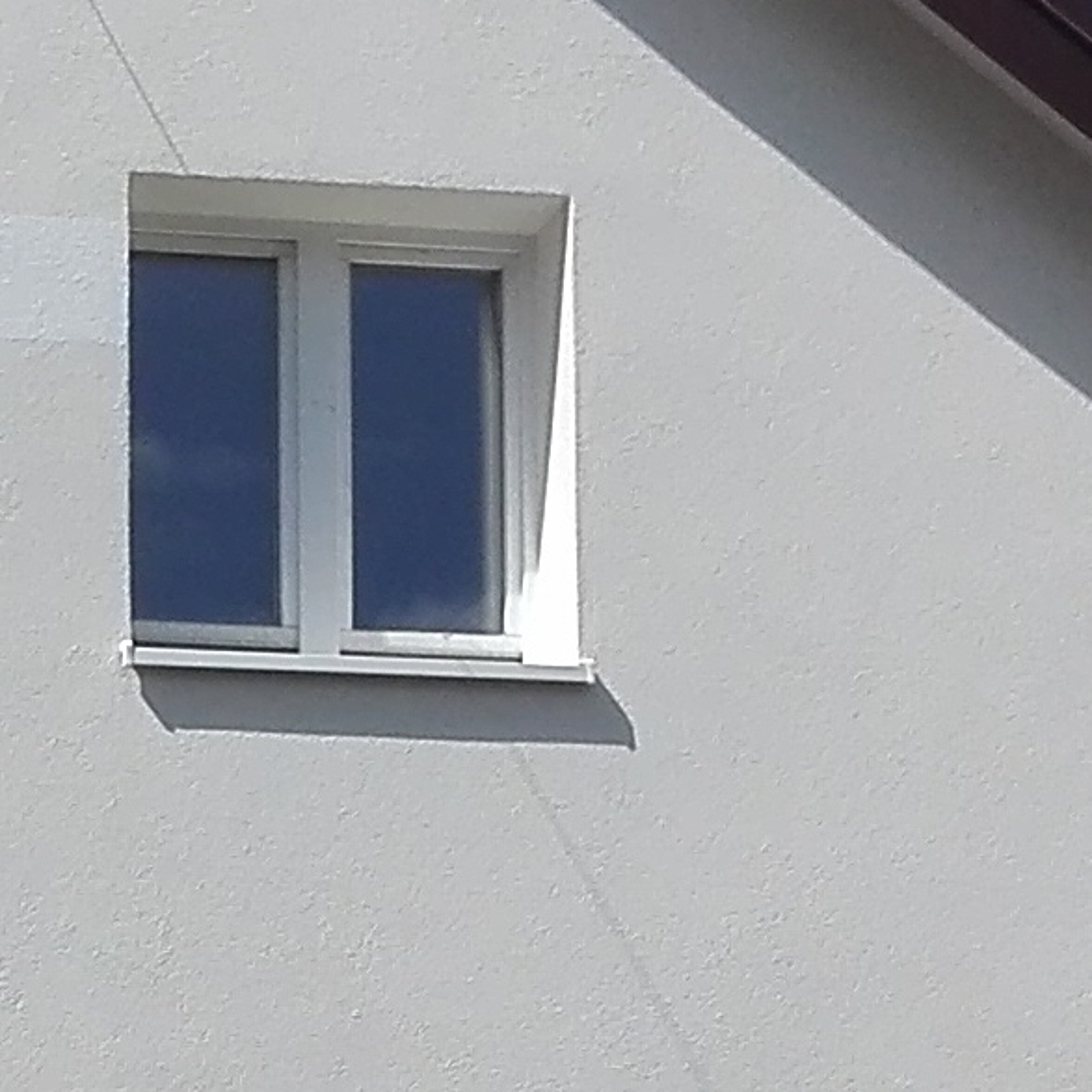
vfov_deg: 9.9
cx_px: -553
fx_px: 6032
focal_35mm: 169
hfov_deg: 10.0
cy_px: 1788
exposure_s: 1/1730
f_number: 2
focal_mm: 3.79
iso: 100
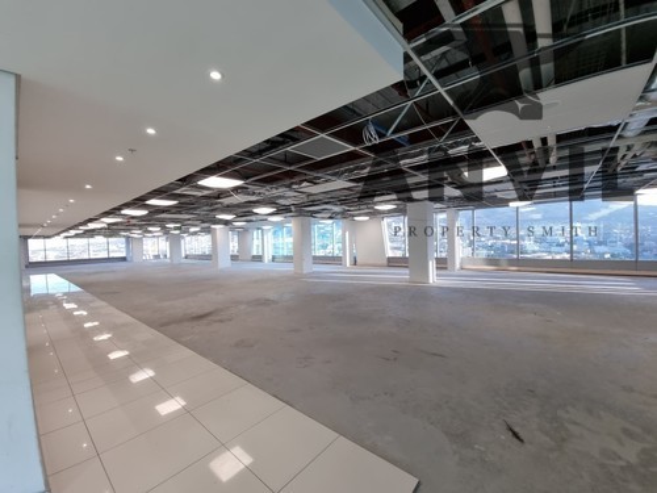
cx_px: 328
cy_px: 246
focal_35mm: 13
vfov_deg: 89.9
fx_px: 247
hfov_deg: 106.2
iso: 50
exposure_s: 1/50
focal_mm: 2.2
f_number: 2.2
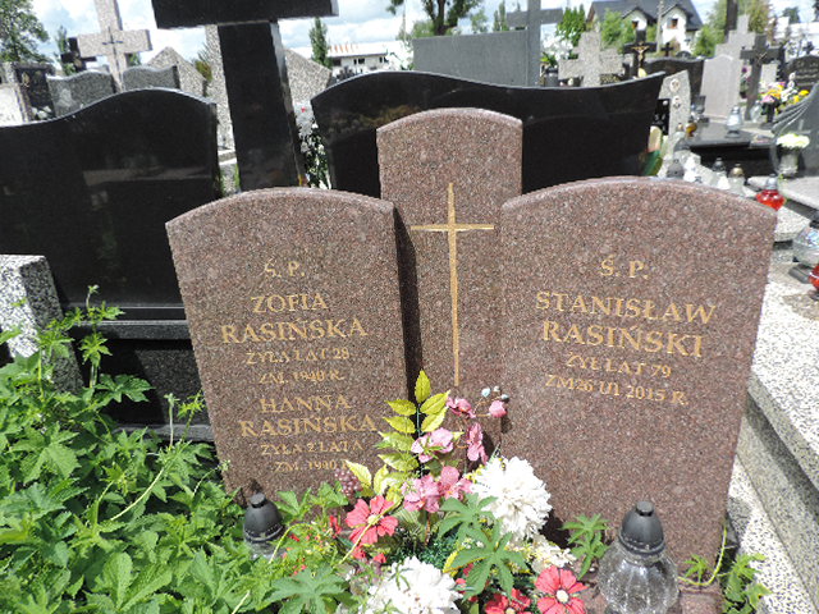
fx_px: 568
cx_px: 410
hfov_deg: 71.6
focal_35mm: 24
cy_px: 307
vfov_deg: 56.8
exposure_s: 1/640
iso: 80
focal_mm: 4.3
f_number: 3
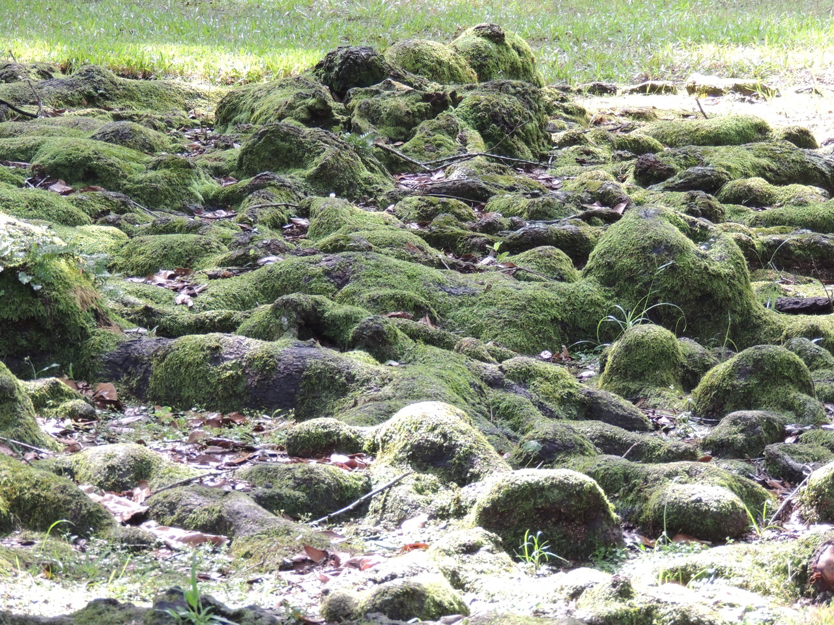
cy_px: 312
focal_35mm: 200
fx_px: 4819
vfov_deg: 7.4
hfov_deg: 9.9
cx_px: 417
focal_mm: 35.6
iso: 400
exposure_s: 1/125
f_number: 4.6
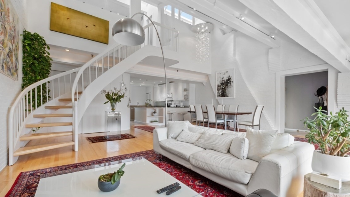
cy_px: 108
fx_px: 148
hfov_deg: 99.4
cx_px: 175
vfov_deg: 66.9
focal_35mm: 16
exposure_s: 1/80
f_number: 5.6
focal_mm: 10
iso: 200
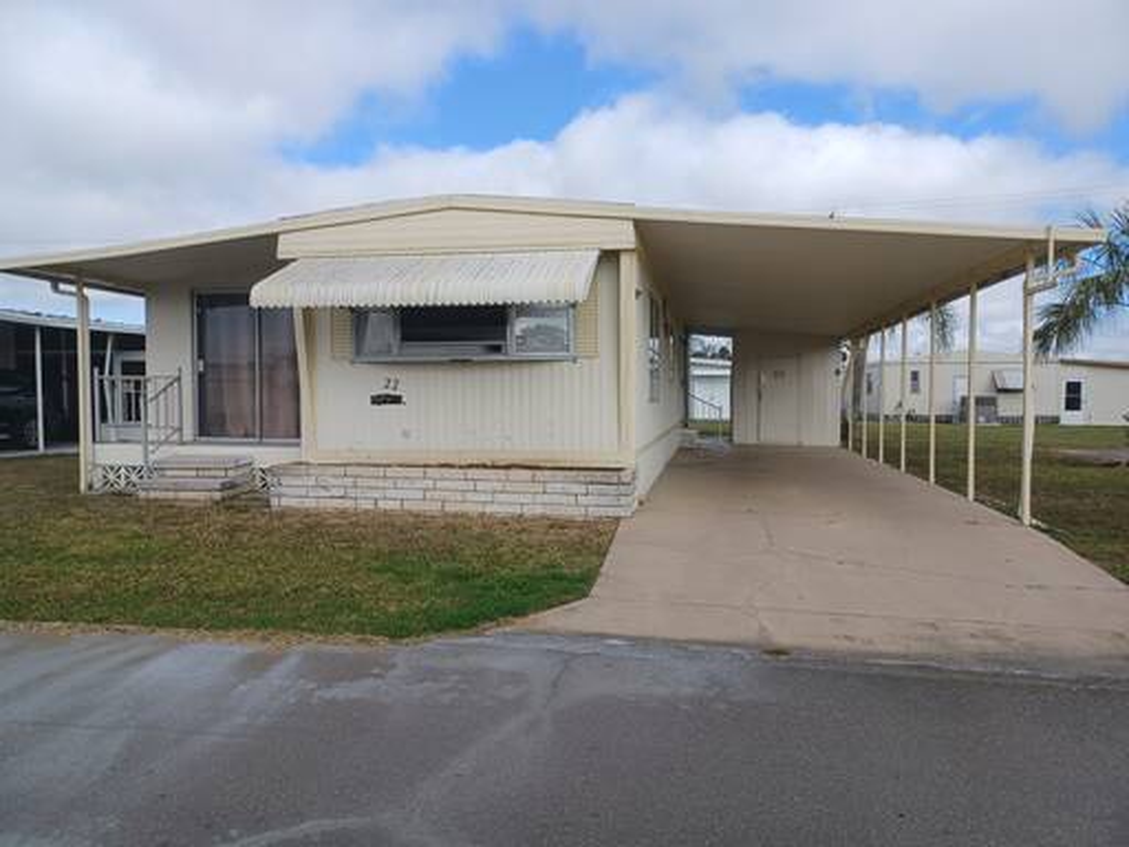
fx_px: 815
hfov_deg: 69.4
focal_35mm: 25
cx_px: 564
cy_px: 424
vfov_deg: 54.9
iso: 32
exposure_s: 1/388
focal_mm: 4.6
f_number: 1.8
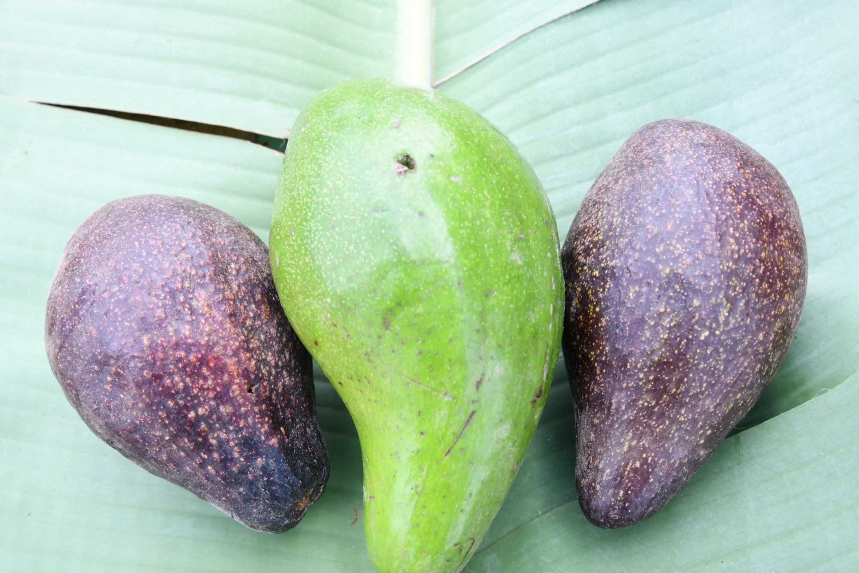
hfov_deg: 44.5
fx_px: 1050
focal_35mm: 44
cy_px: 286
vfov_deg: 30.5
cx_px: 430
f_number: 10
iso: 320
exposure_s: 1/50
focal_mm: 44
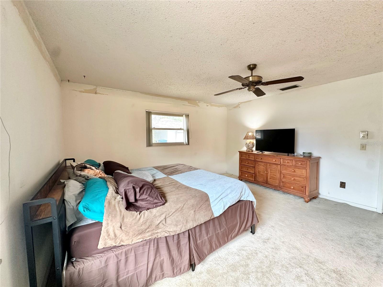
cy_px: 144
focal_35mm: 14
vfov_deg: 85.7
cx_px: 192
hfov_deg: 102.1
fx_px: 155
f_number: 2.2
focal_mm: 2.22
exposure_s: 1/60
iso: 200
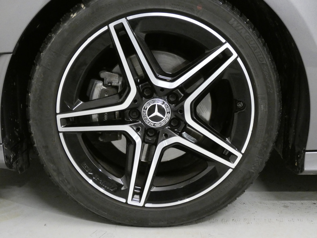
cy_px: 119
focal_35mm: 48
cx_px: 158
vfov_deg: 30.3
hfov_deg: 39.7
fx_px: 440
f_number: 3.8
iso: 1600
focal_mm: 8.6
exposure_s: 1/25
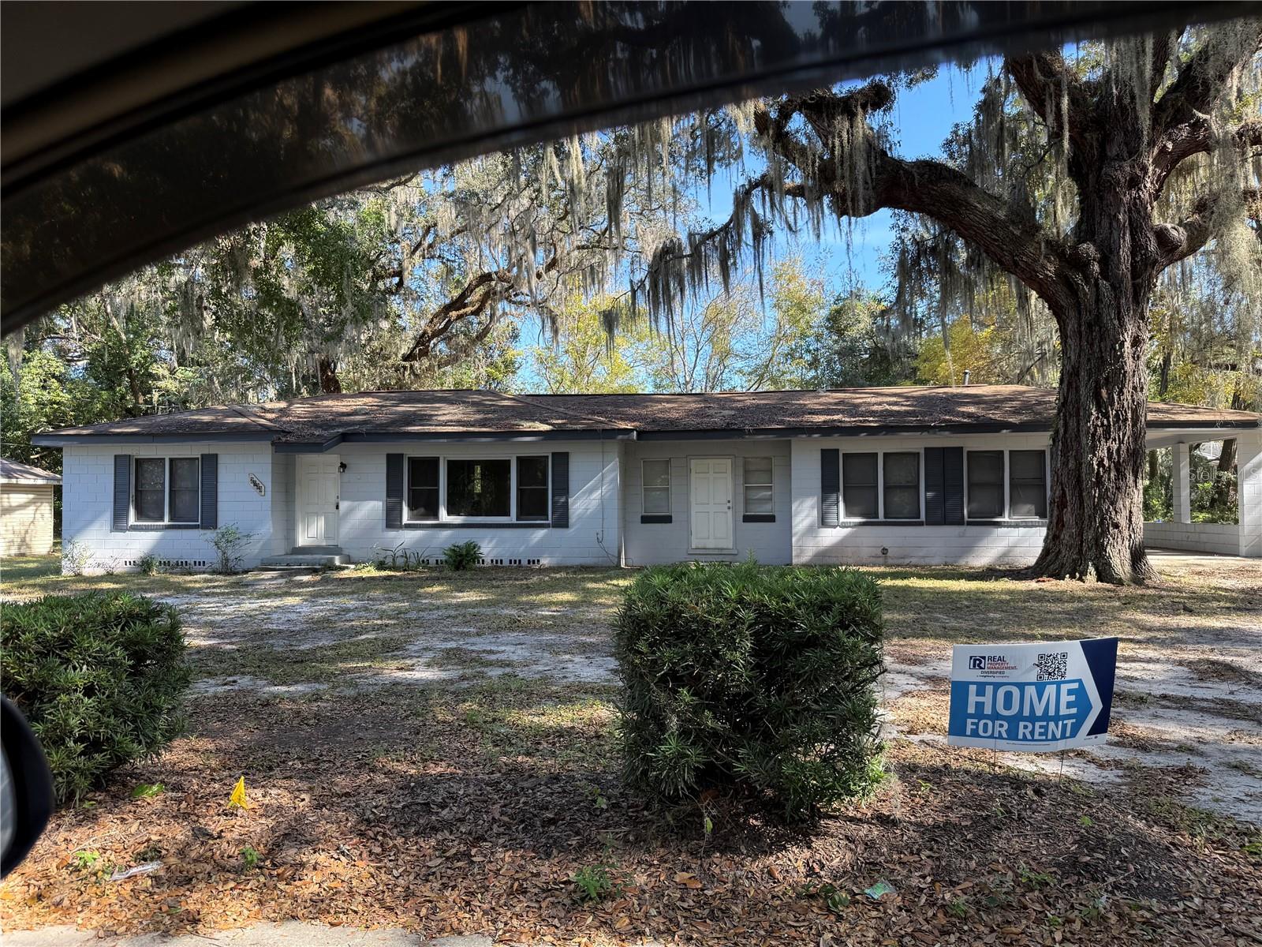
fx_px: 875
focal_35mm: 24
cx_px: 631
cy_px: 474
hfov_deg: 71.6
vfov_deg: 56.8
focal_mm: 6.76
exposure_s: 1/365
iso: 80
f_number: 1.78
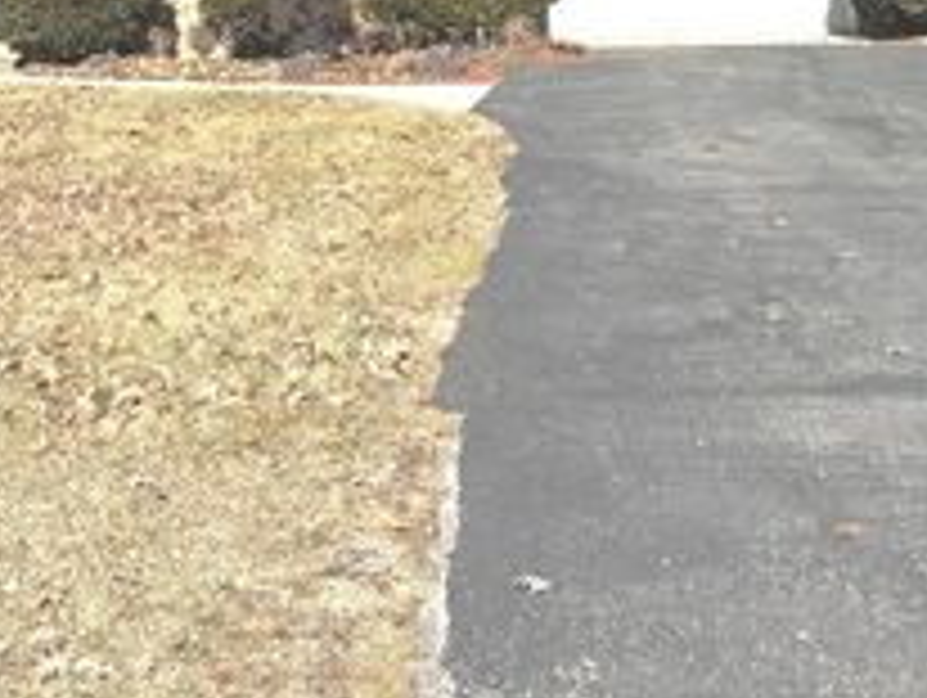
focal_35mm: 63
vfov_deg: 22.0
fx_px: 1689
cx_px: 369
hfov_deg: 30.6
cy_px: -79
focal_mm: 5.96
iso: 50
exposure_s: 1/3623
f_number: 1.6
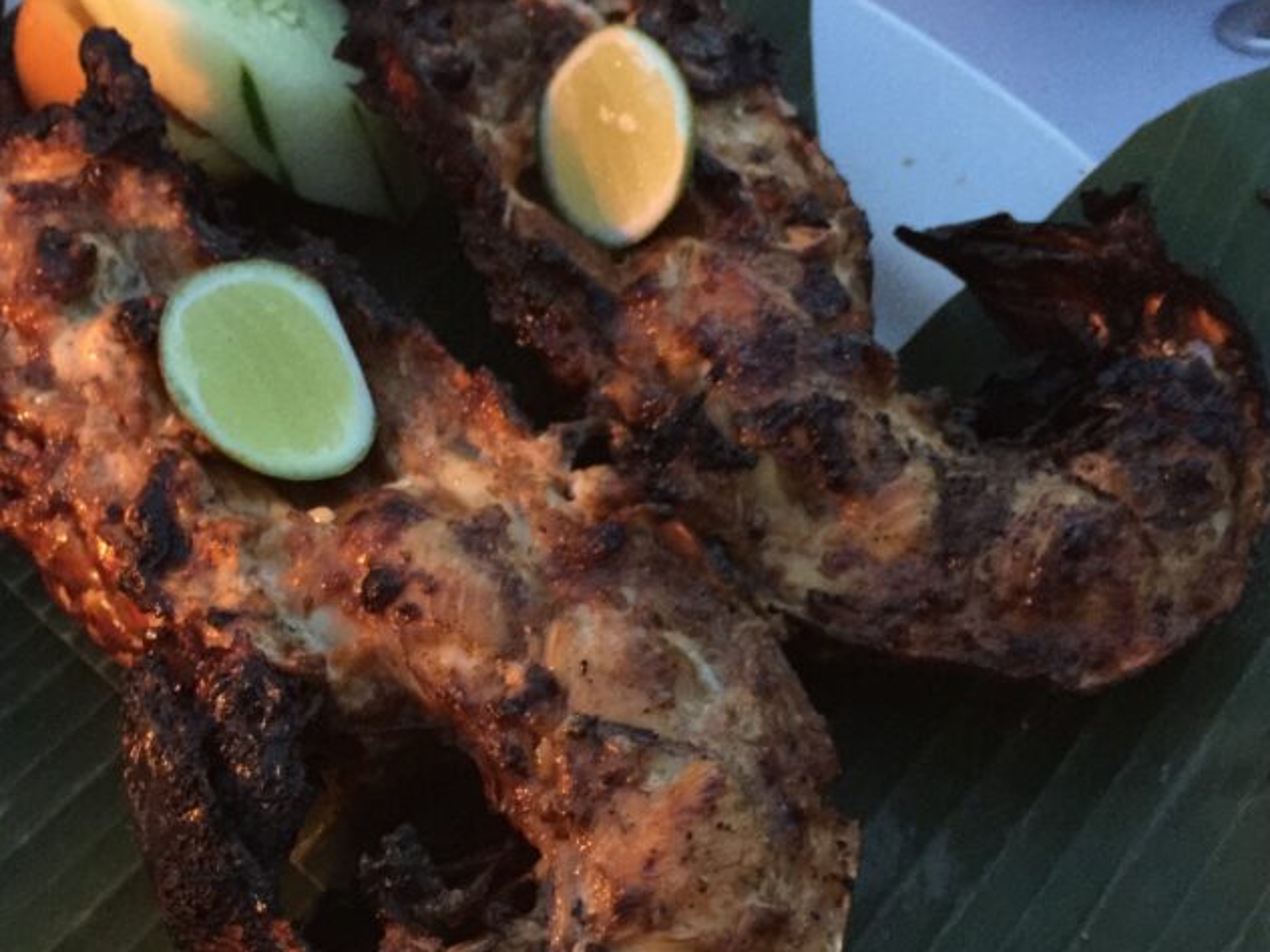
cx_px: 531
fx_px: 1724
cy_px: 506
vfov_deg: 30.9
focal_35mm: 47
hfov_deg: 40.3
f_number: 2.2
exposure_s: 1/8
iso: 200
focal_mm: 4.15
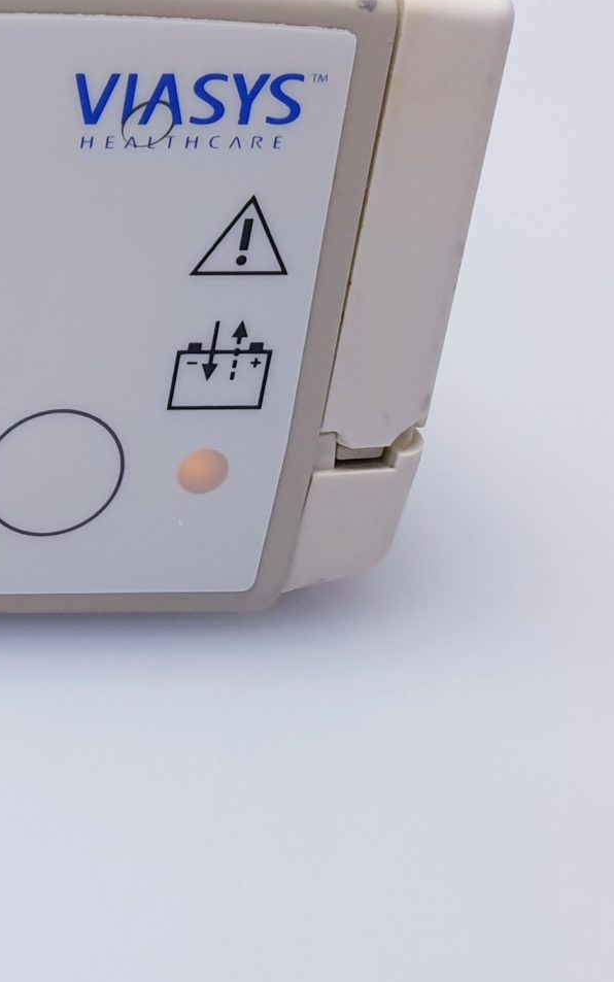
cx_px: -685
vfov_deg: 26.9
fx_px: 1980
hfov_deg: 14.2
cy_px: 105
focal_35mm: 74
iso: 80
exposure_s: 1/100
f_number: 2.4
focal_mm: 4.3
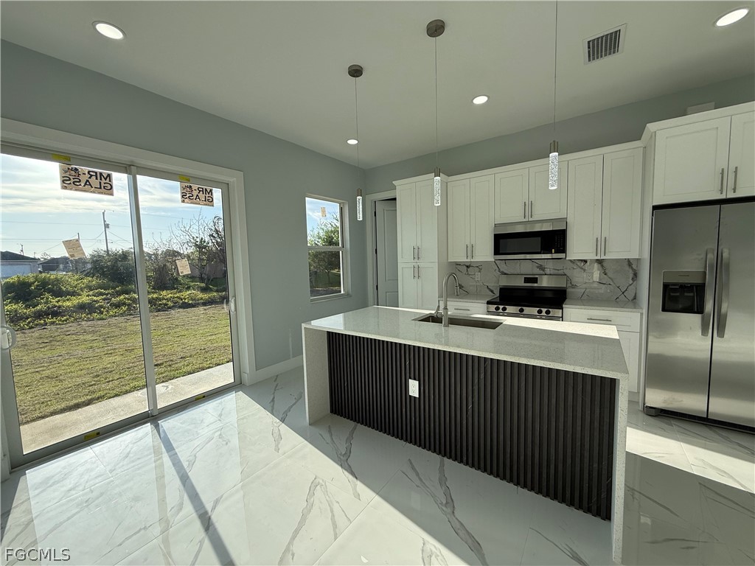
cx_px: 378
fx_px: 305
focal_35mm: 14
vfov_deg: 85.7
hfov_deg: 102.1
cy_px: 283
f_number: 2.2
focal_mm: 2.22
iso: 64
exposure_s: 1/506
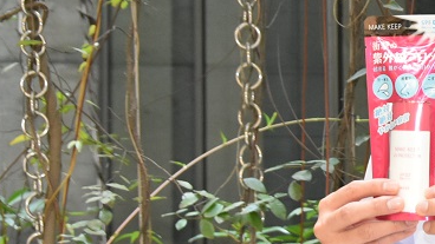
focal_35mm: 123
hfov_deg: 16.6
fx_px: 1419
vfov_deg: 9.8
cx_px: 544
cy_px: 34
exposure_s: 1/60
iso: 1600
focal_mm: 24
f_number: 3.8
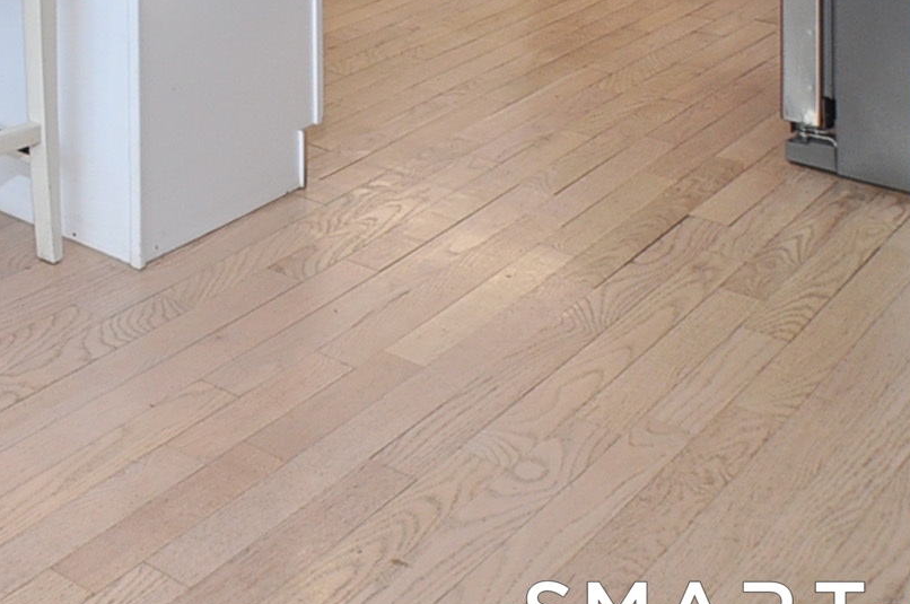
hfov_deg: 23.8
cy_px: -418
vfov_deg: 19.8
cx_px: -623
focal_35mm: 54
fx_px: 1363
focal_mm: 10
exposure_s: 1/60
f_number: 5
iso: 320
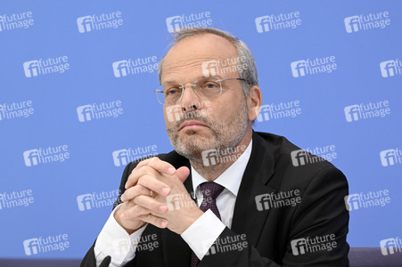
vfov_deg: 10.1
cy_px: 134
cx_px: 201
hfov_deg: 15.2
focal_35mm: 135
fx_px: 1506
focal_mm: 135
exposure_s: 1/400
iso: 4000
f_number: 7.1
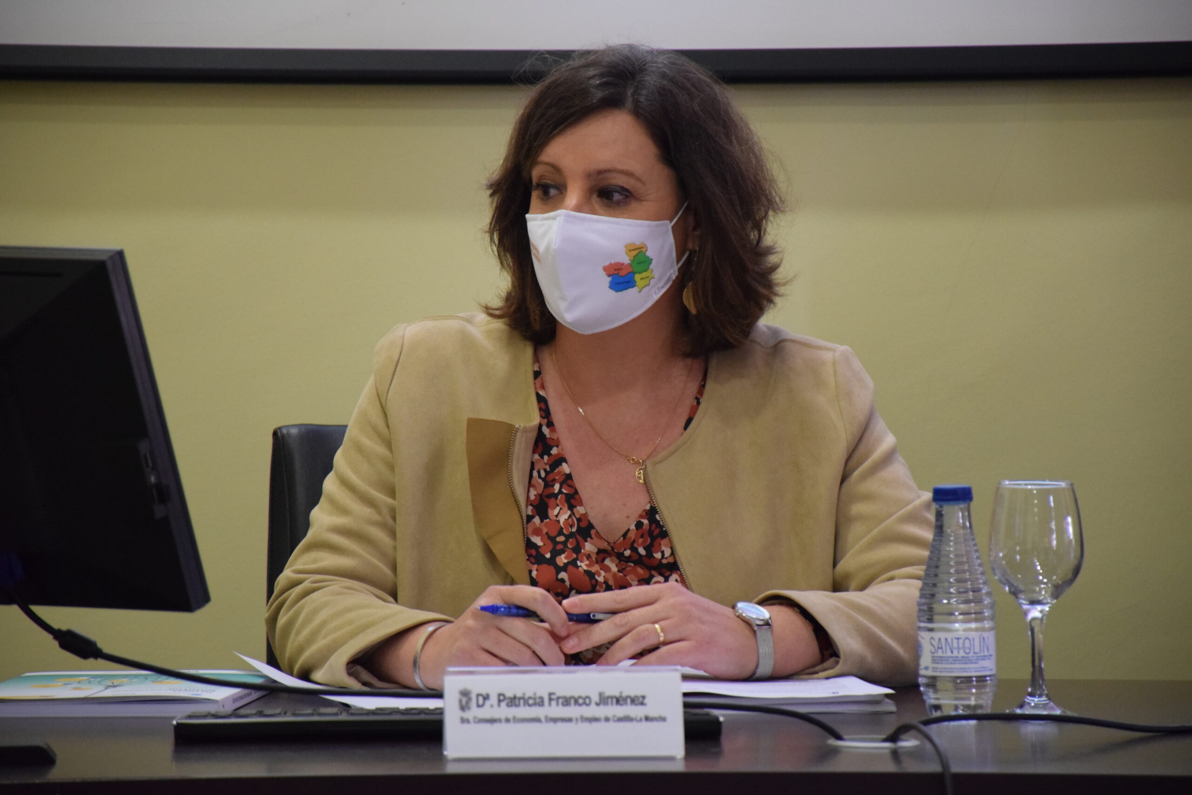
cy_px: 398
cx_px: 596
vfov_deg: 6.5
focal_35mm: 210
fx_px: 6953
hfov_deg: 9.8
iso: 3200
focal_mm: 140
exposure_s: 1/50
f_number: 5.6
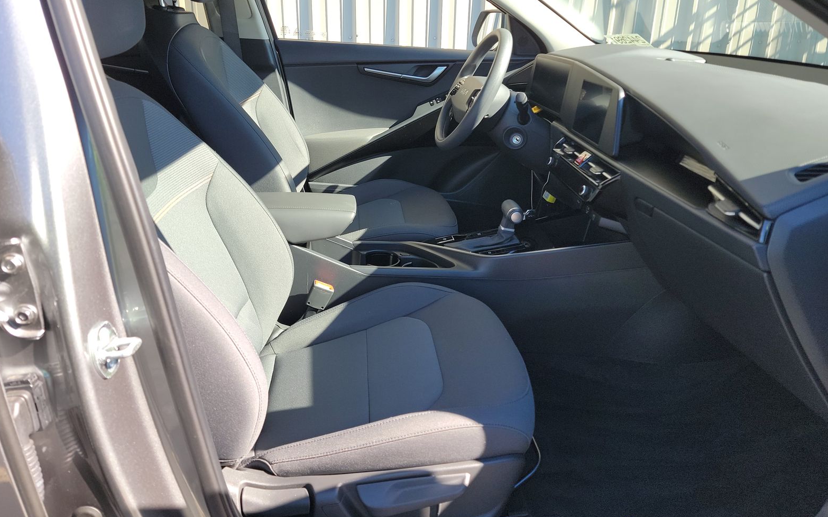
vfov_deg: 47.5
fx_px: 587
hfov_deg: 70.4
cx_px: 408
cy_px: 230
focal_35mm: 26
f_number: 1.8
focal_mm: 6.7
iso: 57
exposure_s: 1/119
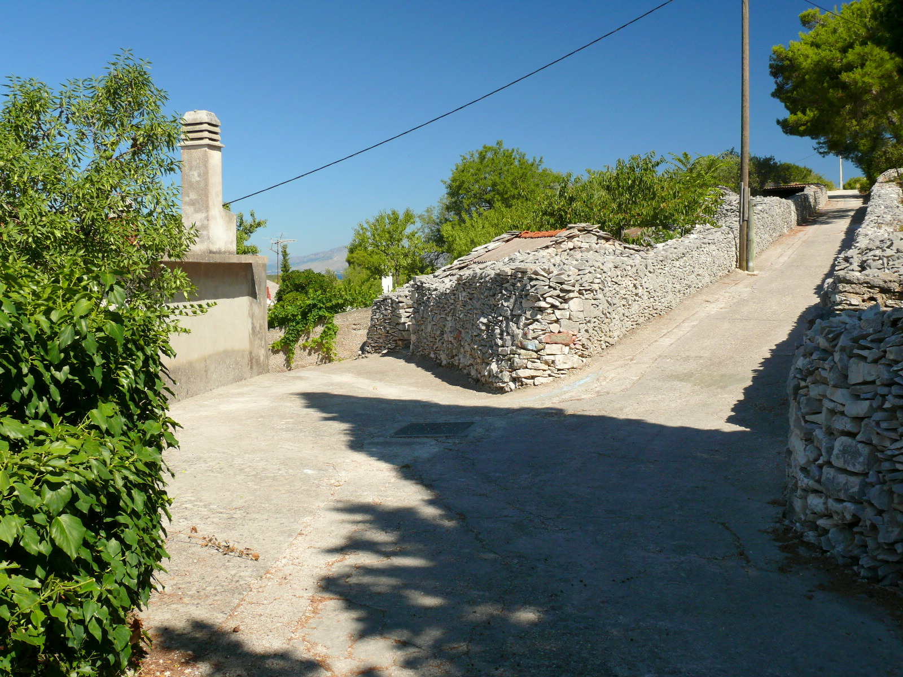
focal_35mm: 35
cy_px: 338
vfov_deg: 40.7
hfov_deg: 52.6
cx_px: 452
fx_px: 913
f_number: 5
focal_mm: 7.4
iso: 100
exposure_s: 1/200
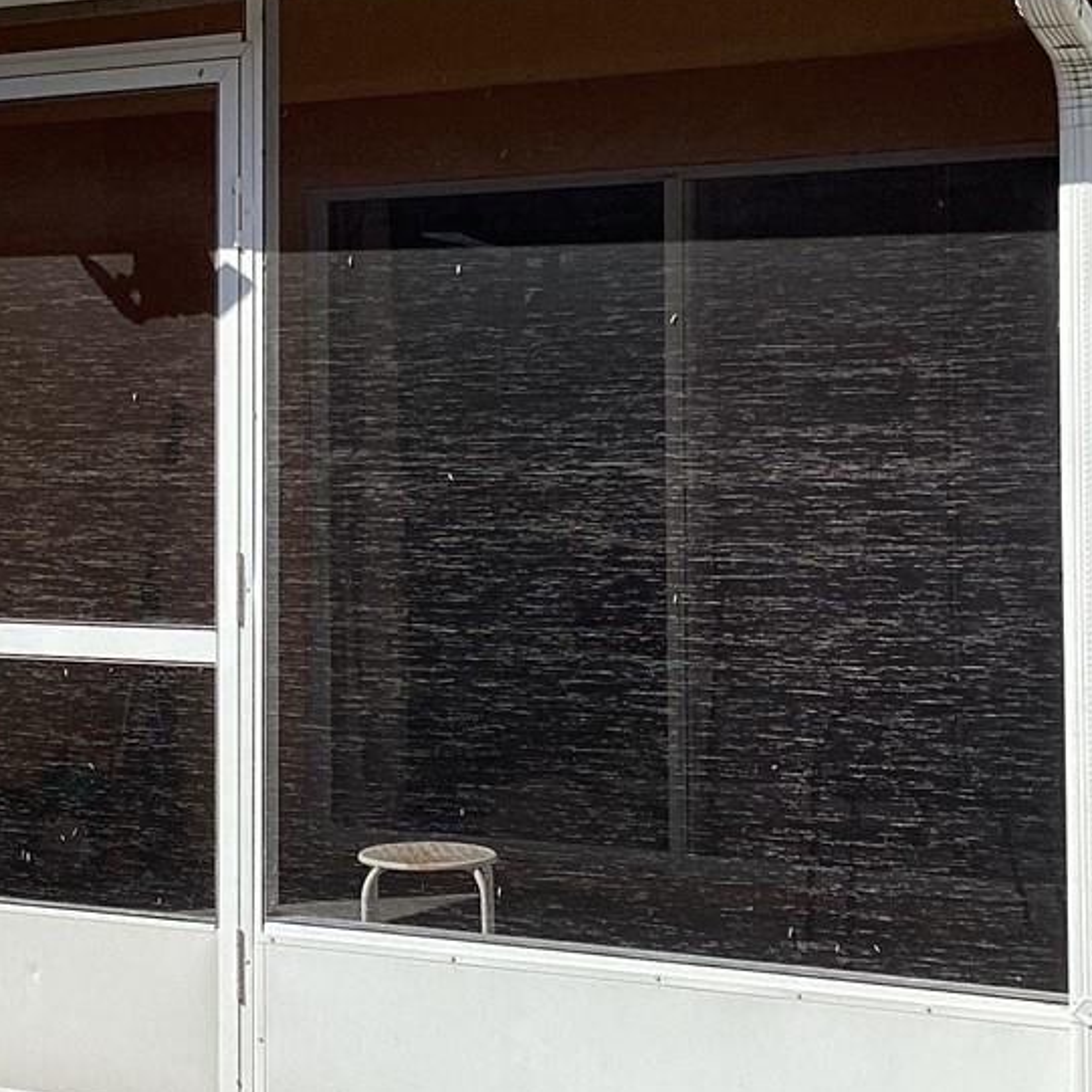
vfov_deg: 21.4
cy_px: 440
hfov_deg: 21.1
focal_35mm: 81
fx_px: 2891
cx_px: 172
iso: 25
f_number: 2.4
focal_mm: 3.3
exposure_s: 1/1988
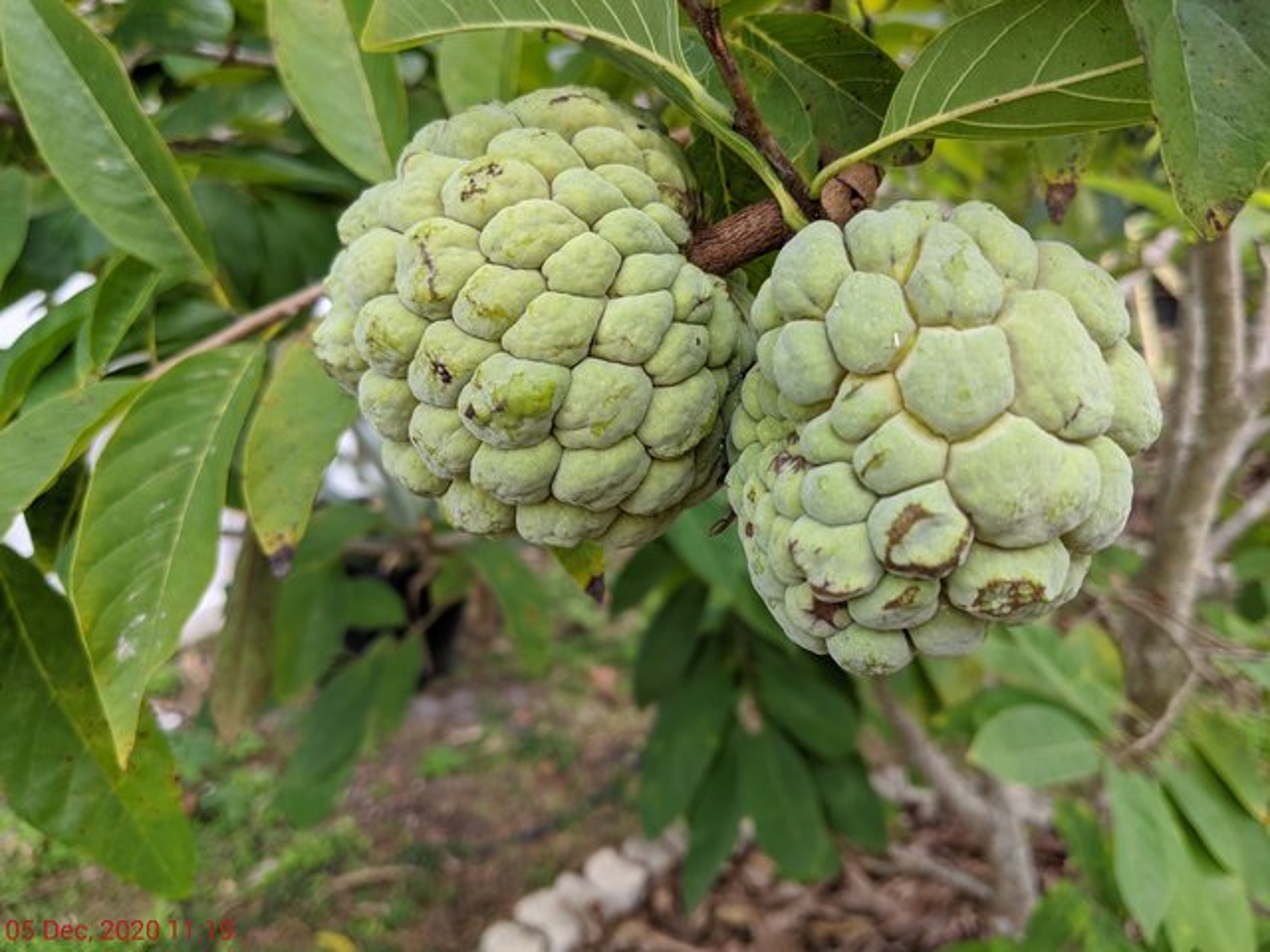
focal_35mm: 27
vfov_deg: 51.4
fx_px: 991
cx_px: 635
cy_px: 476
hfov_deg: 65.3
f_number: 1.8
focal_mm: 4.44
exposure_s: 1/165
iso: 54
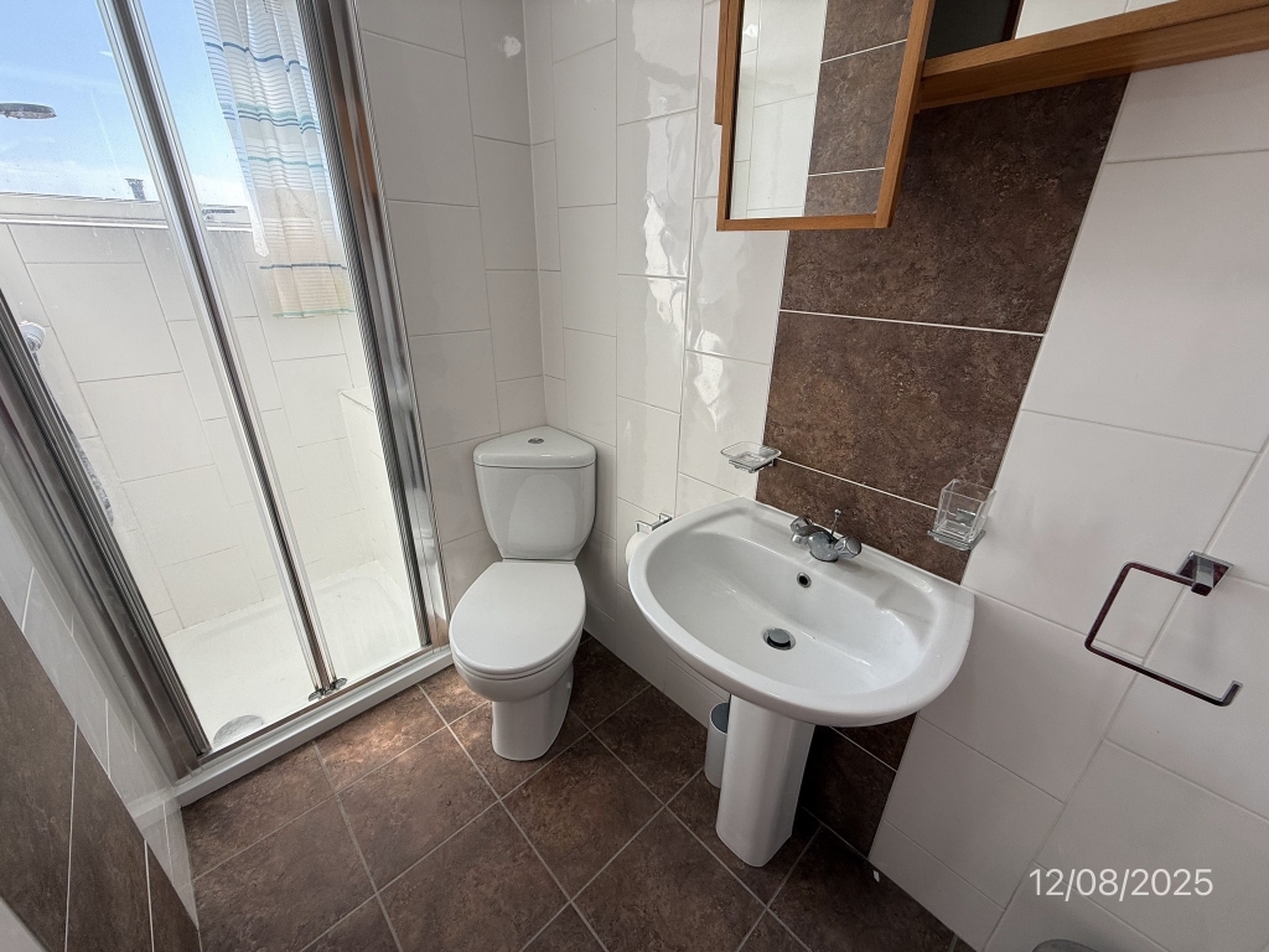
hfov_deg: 102.1
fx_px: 513
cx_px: 634
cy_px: 476
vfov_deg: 85.7
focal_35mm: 14
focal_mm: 2.22
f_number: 2.2
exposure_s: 1/127
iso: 50
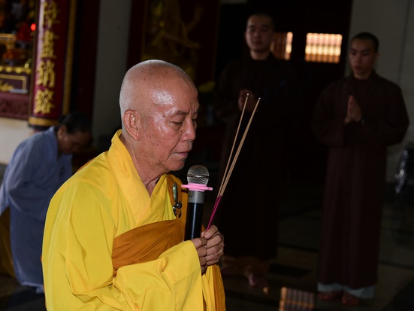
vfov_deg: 24.8
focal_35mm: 59
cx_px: 187
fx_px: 705
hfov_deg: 32.7
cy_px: 163
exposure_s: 1/60
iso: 320
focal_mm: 52
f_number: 4
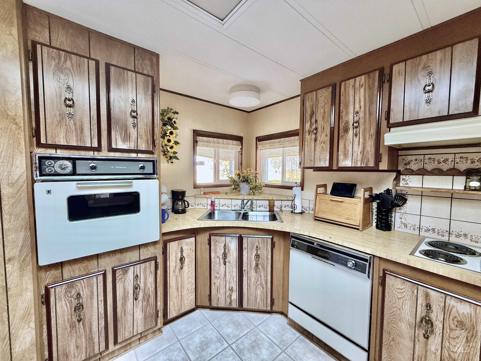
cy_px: 180
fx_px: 195
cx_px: 240
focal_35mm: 14
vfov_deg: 85.7
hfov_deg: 102.1
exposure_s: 1/82
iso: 400
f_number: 2.2
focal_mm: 2.22
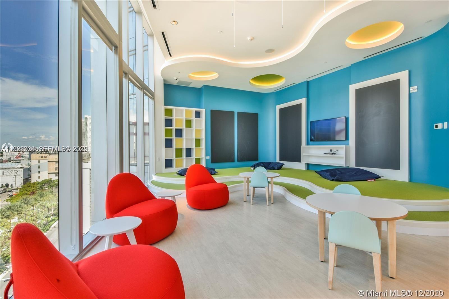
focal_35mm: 15
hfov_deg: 100.4
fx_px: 187
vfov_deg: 77.3
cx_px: 224
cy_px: 150
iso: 250
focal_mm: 10
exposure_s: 1/60
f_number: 4.5
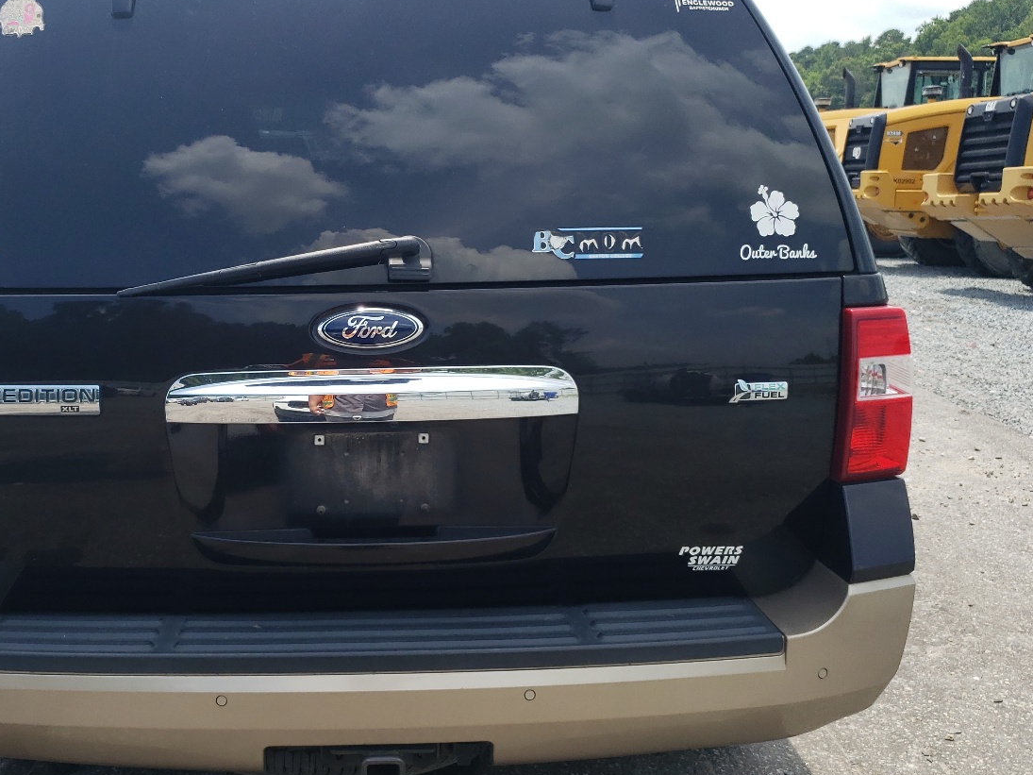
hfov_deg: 48.1
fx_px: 1134
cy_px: 356
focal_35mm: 38
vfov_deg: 37.7
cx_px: 340
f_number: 1.5
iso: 50
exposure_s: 1/1667
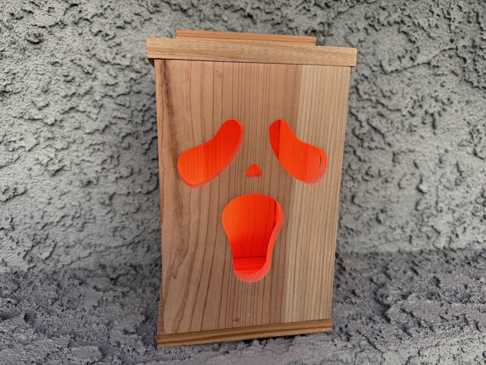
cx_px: 243
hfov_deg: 71.6
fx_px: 337
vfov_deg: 56.8
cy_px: 182
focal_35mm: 24
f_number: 1.78
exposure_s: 1/51
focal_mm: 6.76
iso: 160
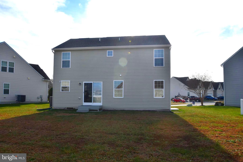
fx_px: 192
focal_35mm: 28
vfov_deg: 45.7
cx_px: 122
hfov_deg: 64.6
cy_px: 81
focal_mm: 19
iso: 200
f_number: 10
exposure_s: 1/400
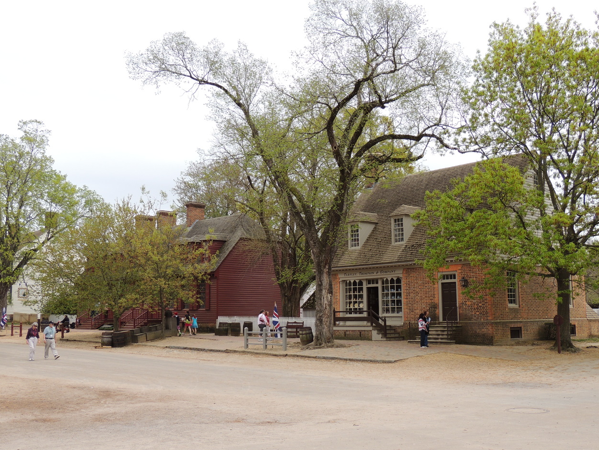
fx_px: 710
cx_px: 299
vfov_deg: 35.1
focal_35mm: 41
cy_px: 230
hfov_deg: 45.8
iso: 100
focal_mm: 7.1
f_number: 3.3
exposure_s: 1/800
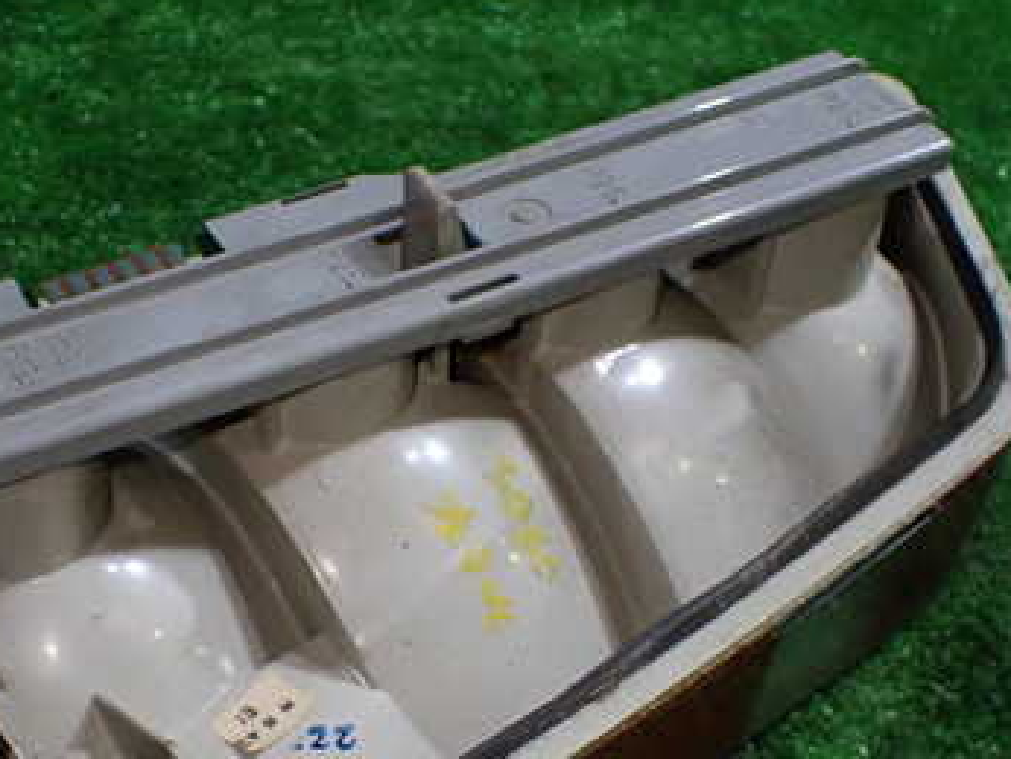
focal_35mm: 52
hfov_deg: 36.4
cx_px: 330
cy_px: 552
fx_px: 1520
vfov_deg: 27.7
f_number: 2.3
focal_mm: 5.4
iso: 400
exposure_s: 1/125
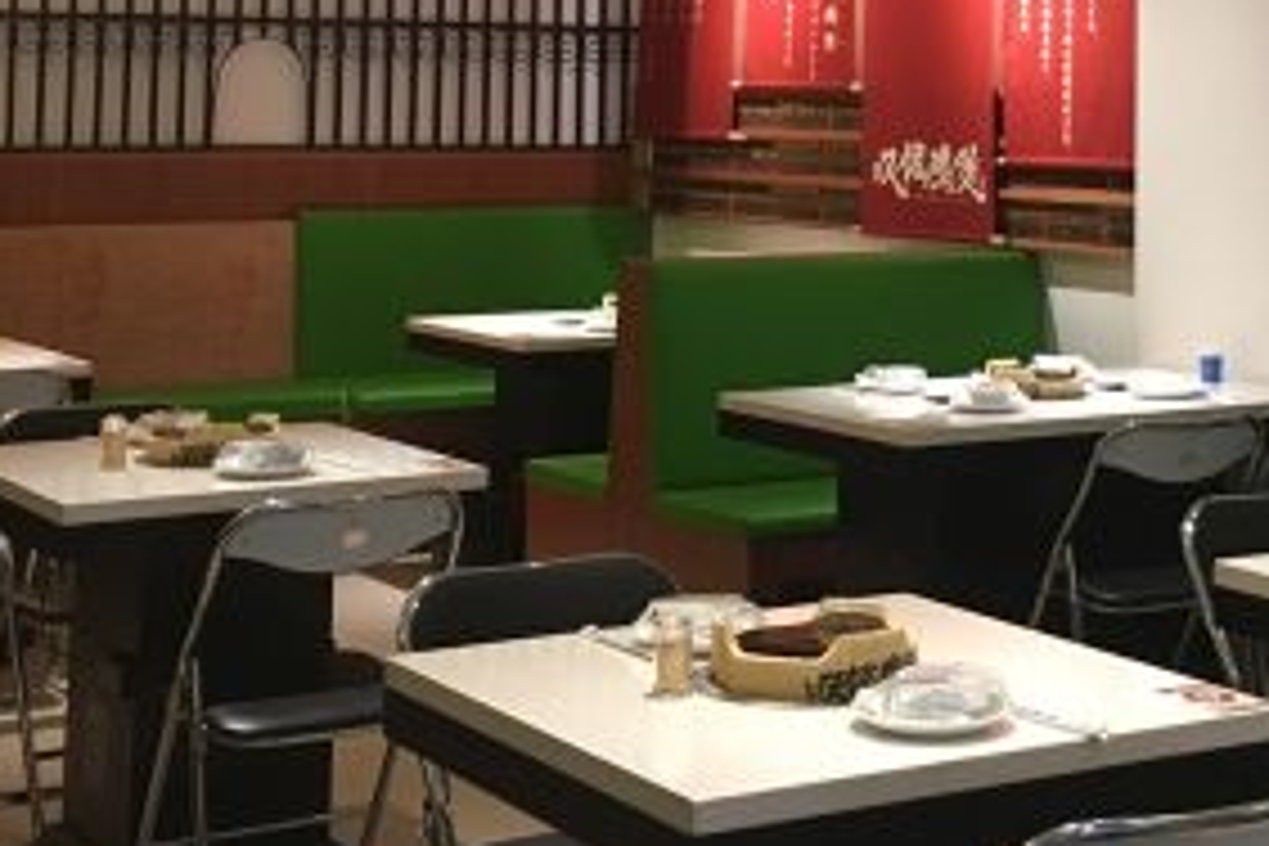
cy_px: -70
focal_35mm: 75
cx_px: 954
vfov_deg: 17.6
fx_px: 2644
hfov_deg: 26.6
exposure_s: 1/33
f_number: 2.2
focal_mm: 4.15
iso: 200
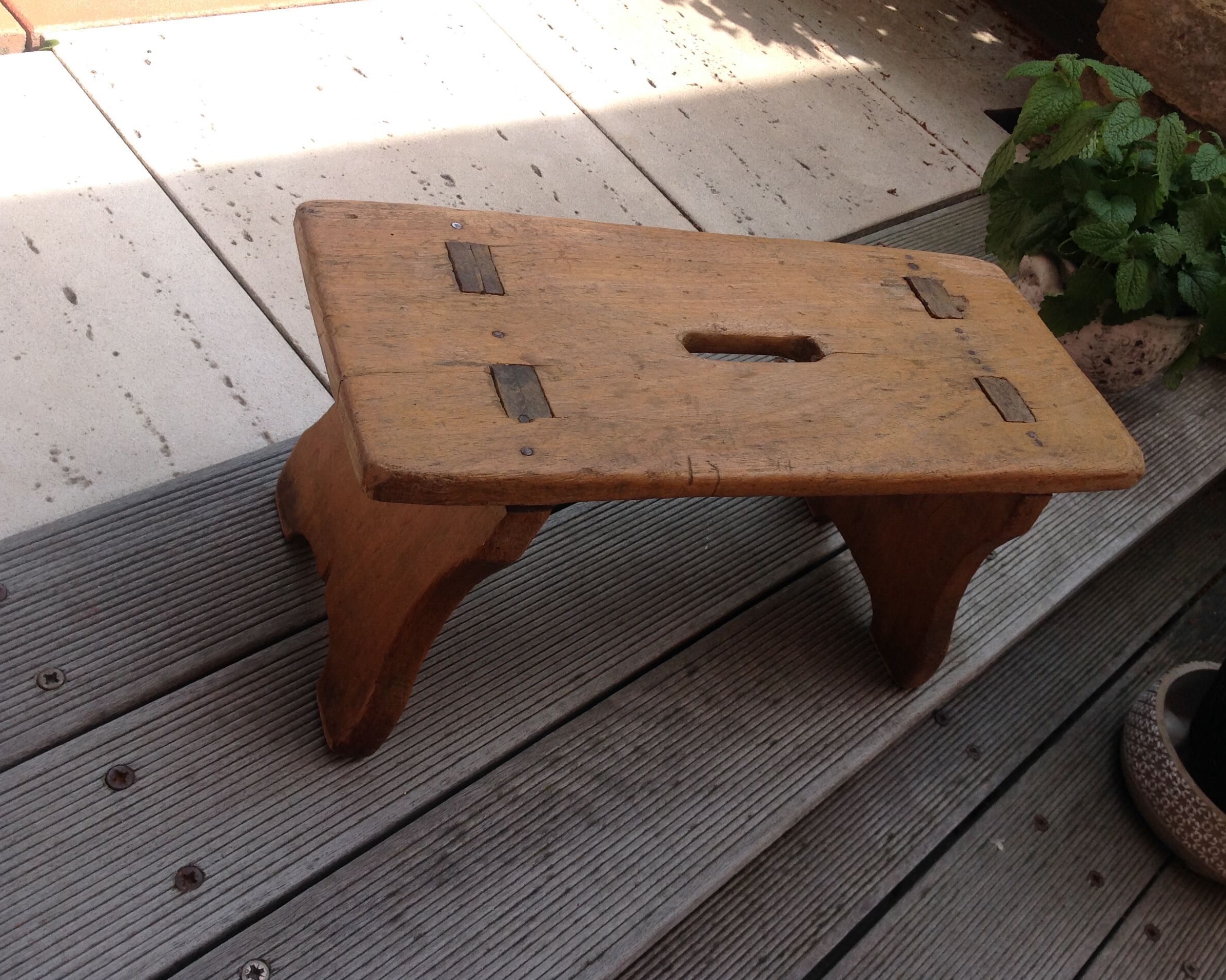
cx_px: 650
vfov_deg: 40.1
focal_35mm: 37
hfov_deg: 49.1
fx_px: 1343
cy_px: 487
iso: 50
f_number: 2.4
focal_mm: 4.28
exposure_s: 1/703
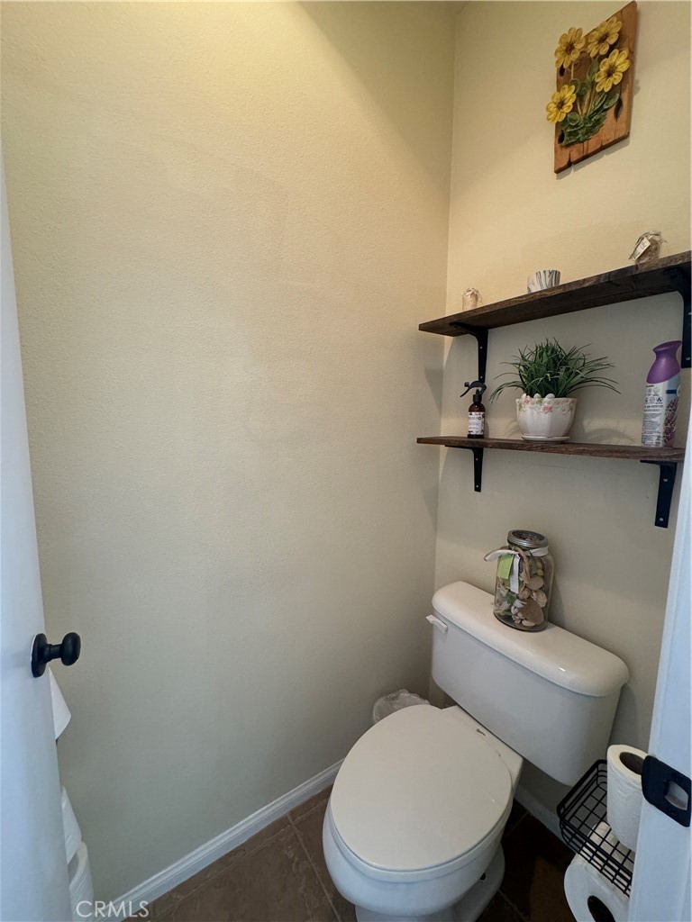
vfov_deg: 102.1
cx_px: 346
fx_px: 373
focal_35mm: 14
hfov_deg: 85.7
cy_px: 461
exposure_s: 1/60
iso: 250
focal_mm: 2.22
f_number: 2.2
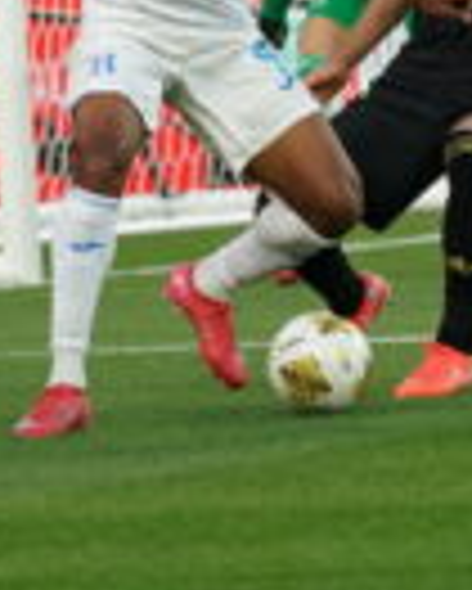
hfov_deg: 2.2
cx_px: 225
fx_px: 12069
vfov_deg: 2.8
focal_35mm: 692
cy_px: 7
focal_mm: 241
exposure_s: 1/2000
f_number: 5.6
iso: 2500
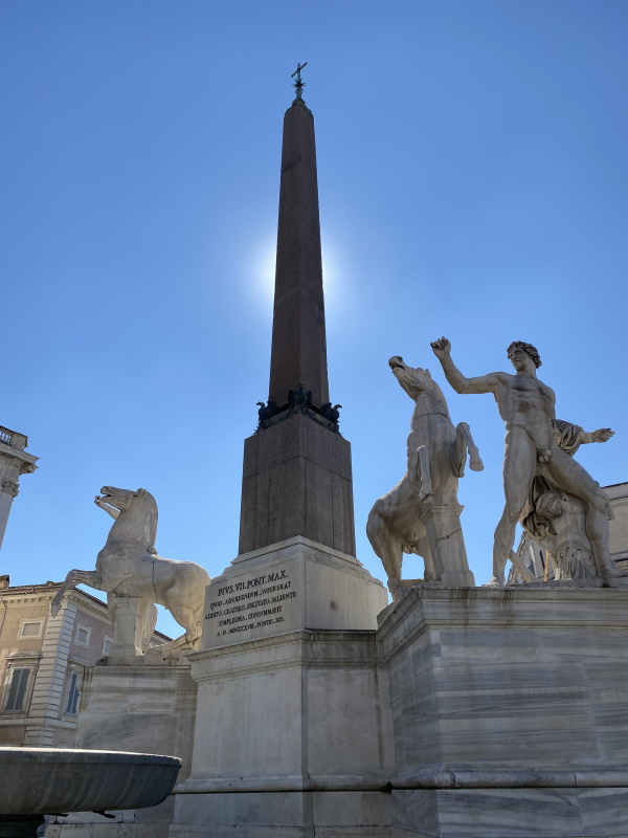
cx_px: 314
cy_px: 419
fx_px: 629
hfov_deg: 53.1
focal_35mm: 26
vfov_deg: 67.3
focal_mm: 4.25
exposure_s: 1/4115
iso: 32
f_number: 1.8
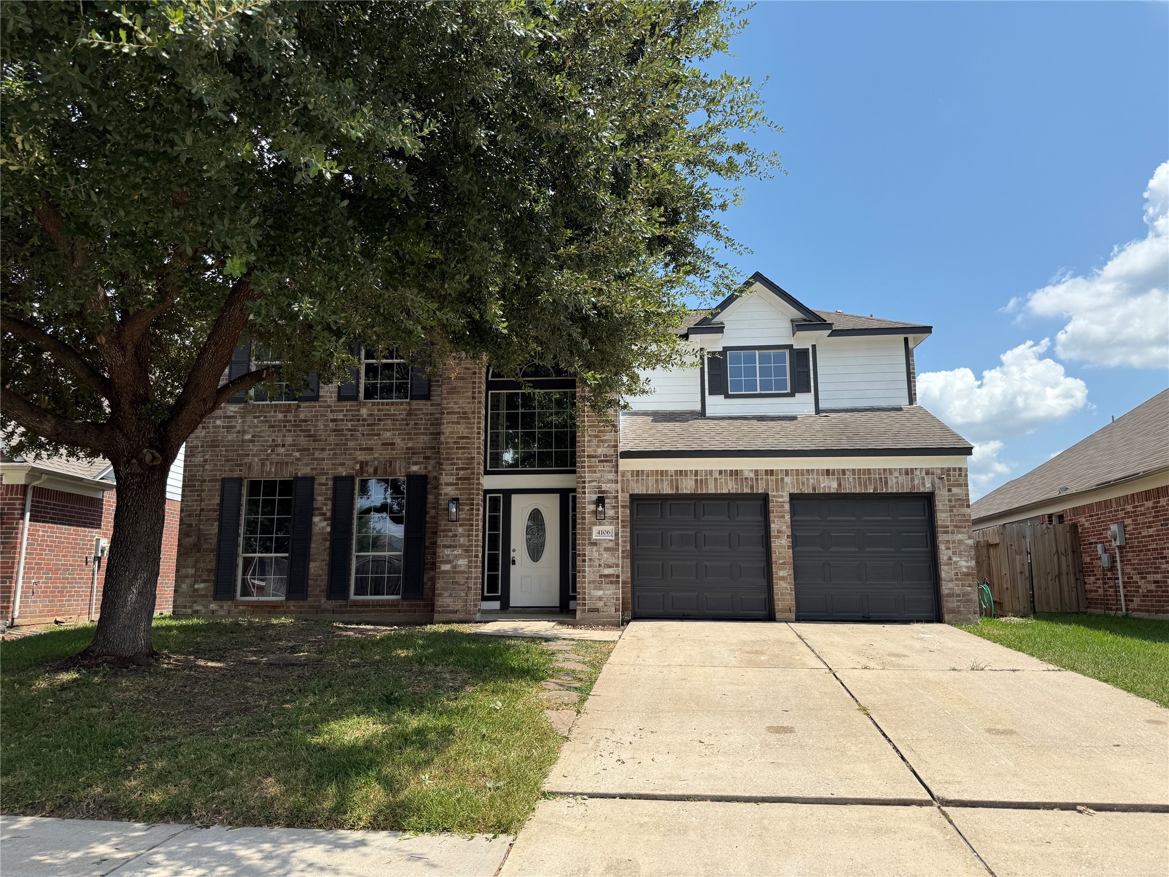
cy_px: 438
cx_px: 584
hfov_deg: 71.6
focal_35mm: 24
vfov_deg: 56.8
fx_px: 810
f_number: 1.78
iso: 80
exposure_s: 1/4975
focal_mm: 6.76
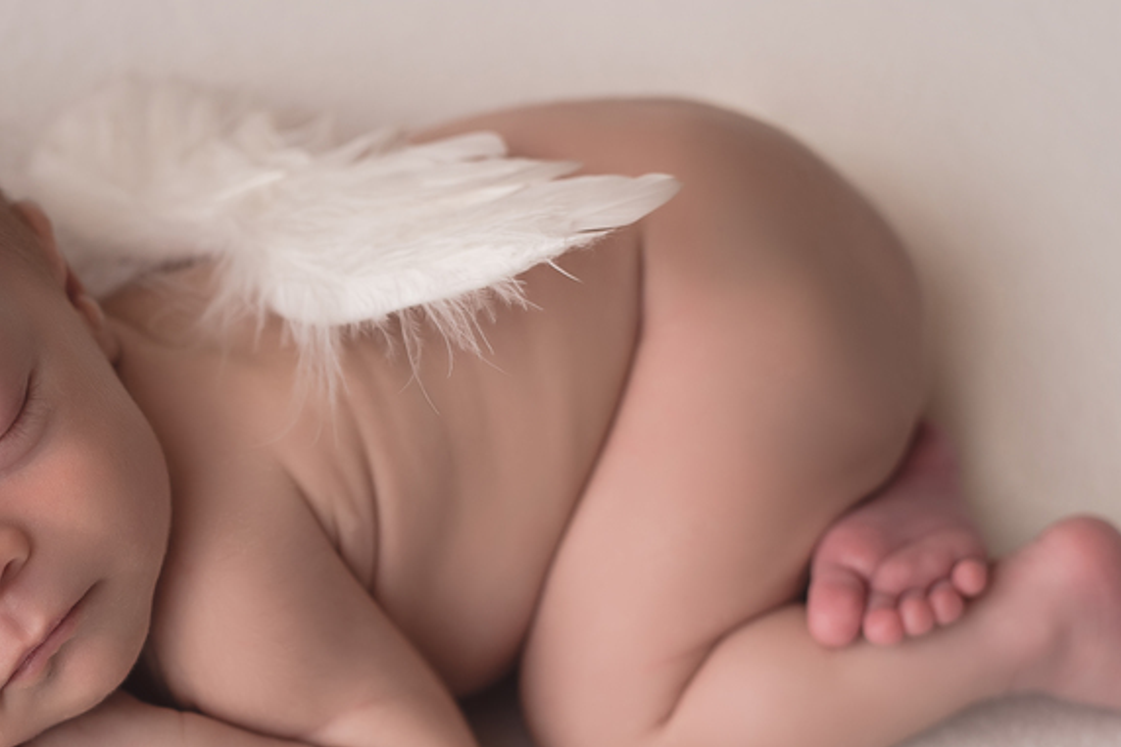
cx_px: 341
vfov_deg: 13.0
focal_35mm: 105
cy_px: 456
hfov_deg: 19.4
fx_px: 3268
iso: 160
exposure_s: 1/160
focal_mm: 50
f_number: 2.8
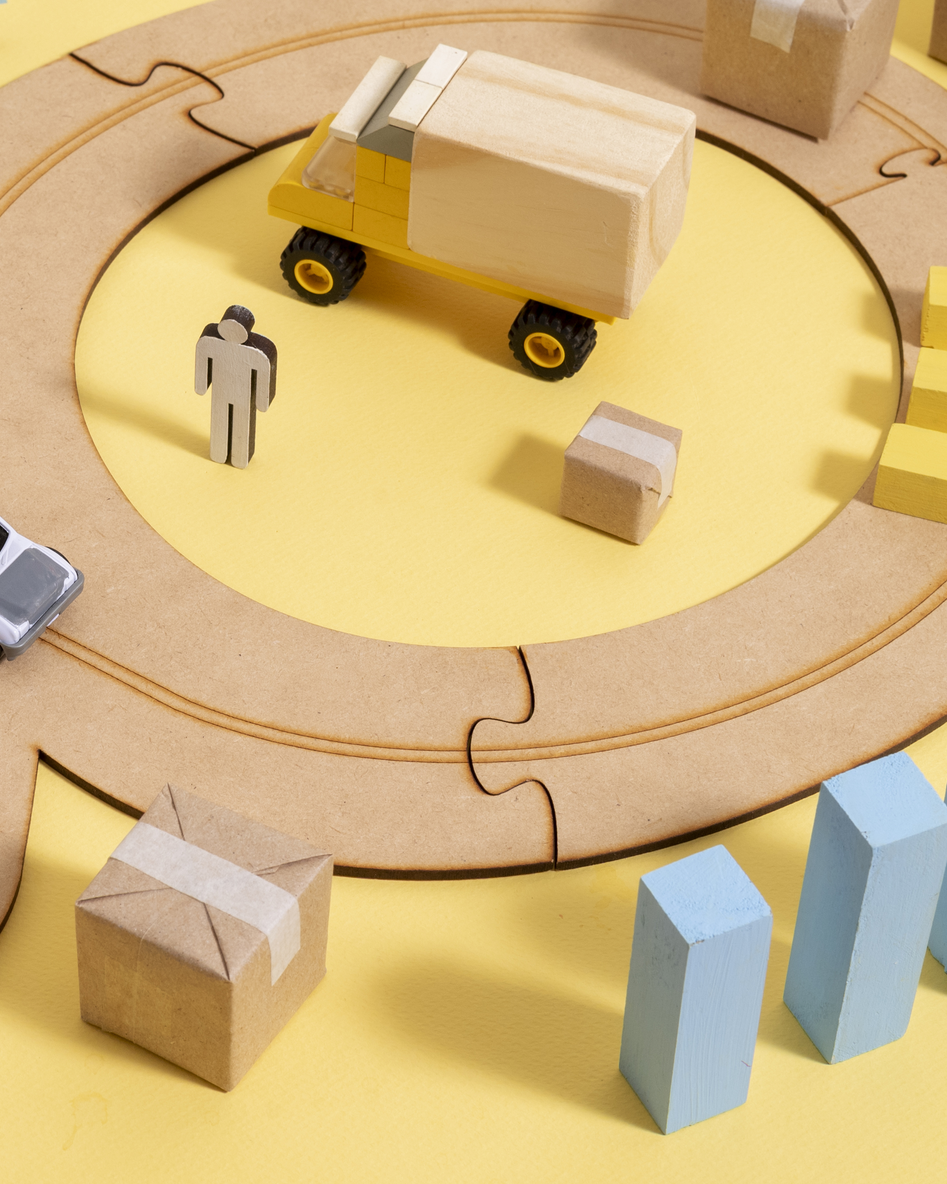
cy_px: 567
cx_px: -2
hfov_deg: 14.6
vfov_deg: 18.5
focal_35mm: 104
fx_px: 3644
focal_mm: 50
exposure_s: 1/125
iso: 200
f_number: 13
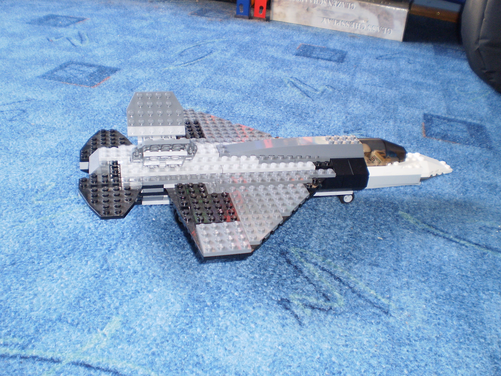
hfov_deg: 51.4
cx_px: 250
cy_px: 188
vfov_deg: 39.7
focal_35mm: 36
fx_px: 521
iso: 125
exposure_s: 1/30
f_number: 3.1
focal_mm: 6.3
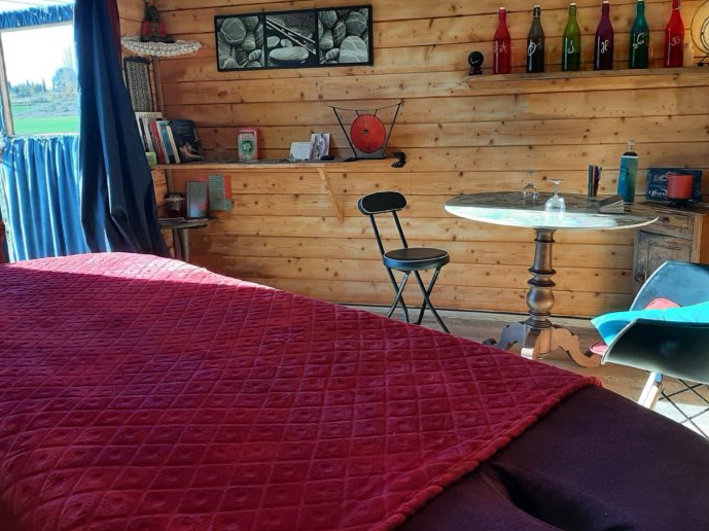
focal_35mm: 29
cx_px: 381
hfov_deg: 61.6
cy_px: 236
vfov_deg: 48.1
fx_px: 594
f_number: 1.7
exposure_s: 1/122
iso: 40
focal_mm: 3.93
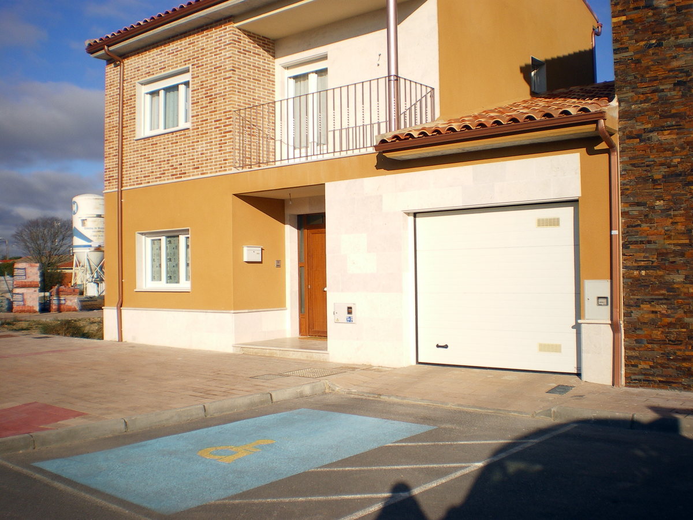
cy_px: 260
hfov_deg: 51.4
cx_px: 346
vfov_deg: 39.7
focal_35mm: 36
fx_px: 721
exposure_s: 1/640
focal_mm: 6.3
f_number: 4.6
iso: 50
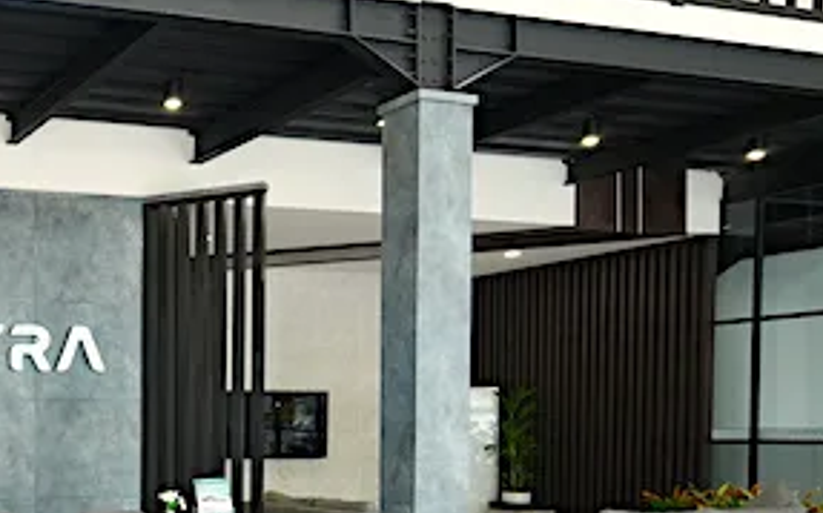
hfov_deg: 35.8
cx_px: -79
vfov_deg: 25.9
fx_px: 1076
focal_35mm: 48
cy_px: 470
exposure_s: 1/125
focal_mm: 20
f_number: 4
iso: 1250
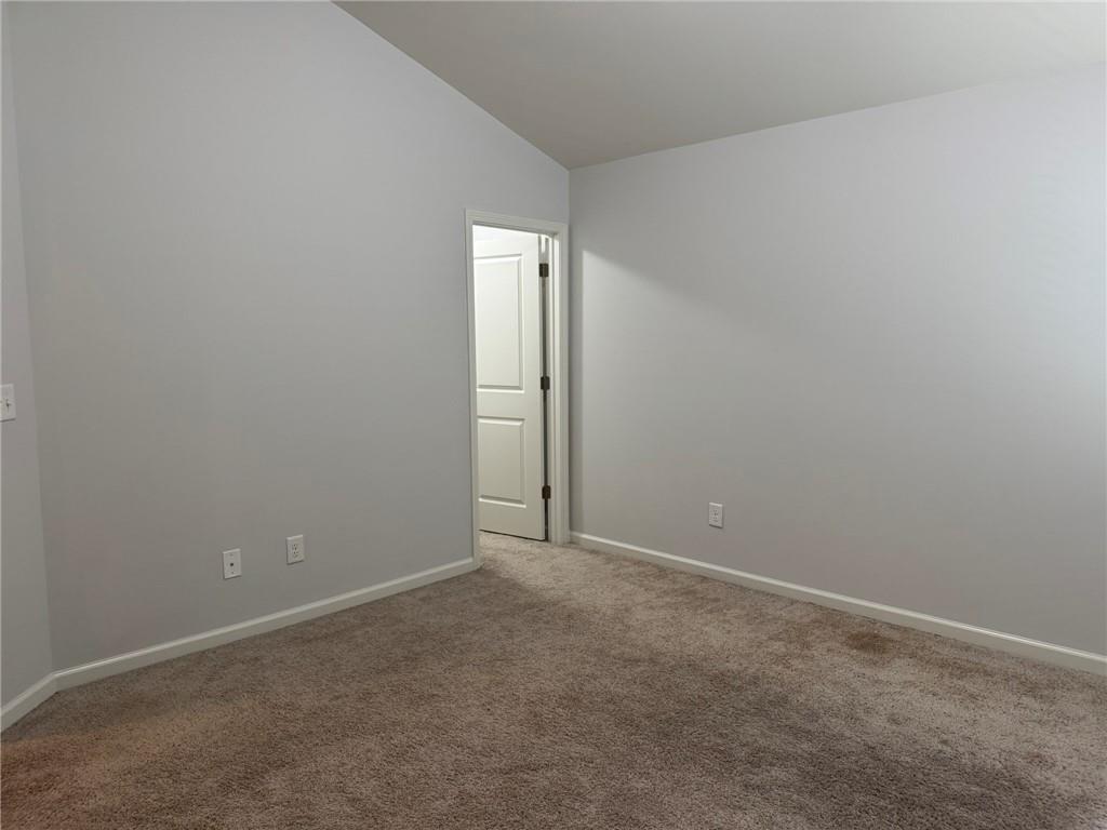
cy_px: 415
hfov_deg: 71.6
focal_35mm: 24
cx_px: 554
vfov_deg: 56.8
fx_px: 768
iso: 160
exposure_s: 1/60
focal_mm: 6.76
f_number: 1.78
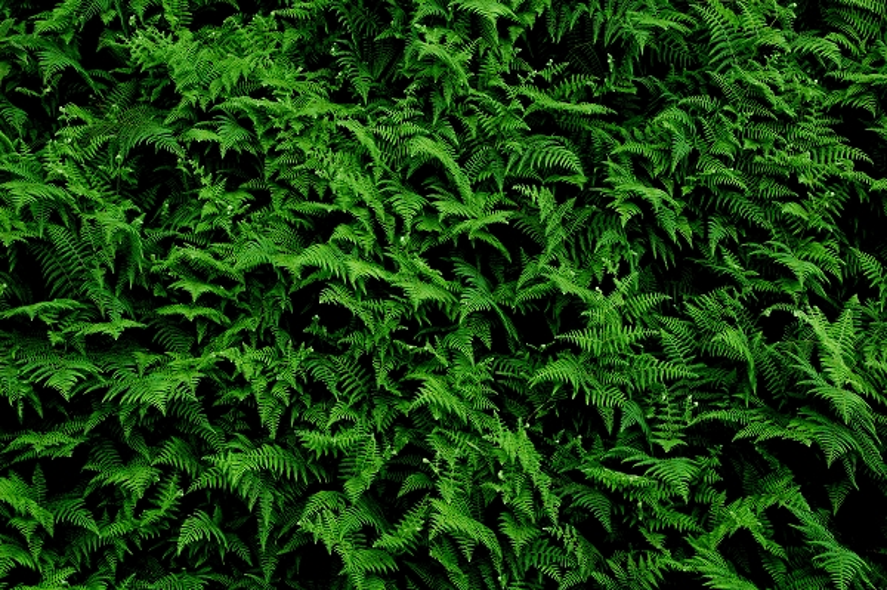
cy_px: 295
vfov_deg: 19.7
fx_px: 1699
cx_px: 444
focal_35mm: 69
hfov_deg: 29.3
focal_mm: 46
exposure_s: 1/320
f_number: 10
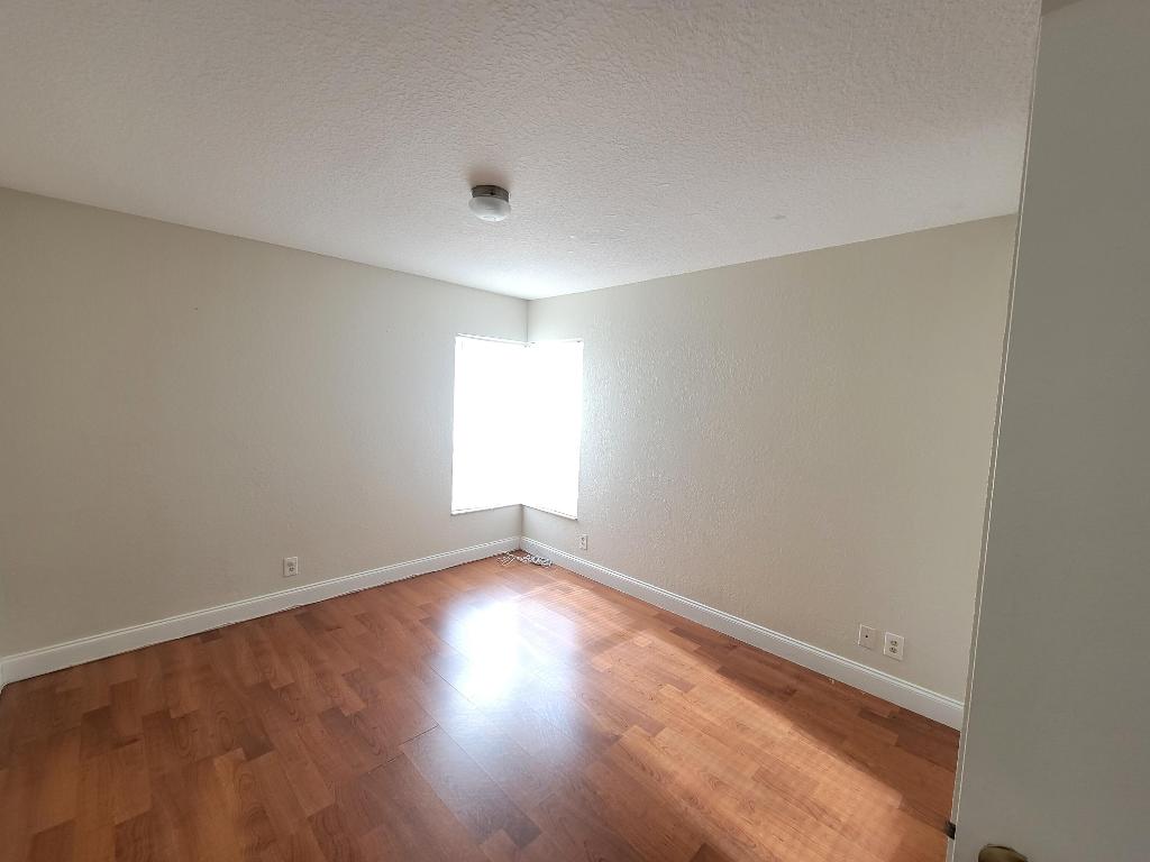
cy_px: 431
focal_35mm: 13
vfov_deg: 89.9
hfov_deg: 106.2
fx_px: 432
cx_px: 575
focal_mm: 2.2
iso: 125
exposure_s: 1/60
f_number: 2.2
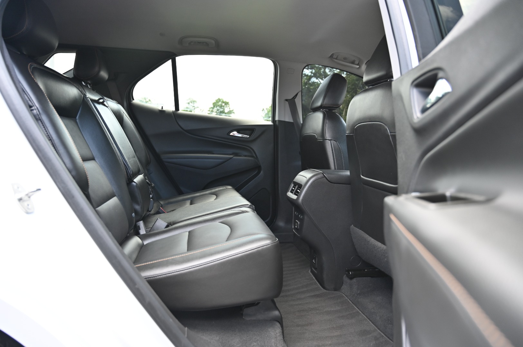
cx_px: 262
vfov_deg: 53.1
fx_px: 348
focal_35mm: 24
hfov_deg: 73.8
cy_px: 174
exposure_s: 1/160
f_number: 4
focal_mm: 24
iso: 400
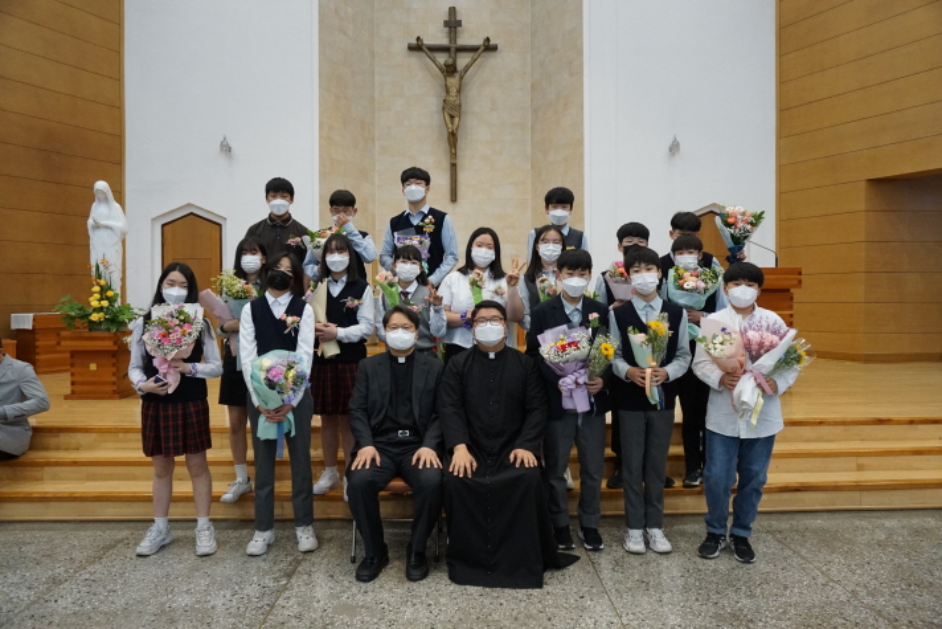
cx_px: 471
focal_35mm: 24
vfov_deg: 53.2
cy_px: 314
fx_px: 628
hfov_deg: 73.7
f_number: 4
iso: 1250
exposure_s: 1/160
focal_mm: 16
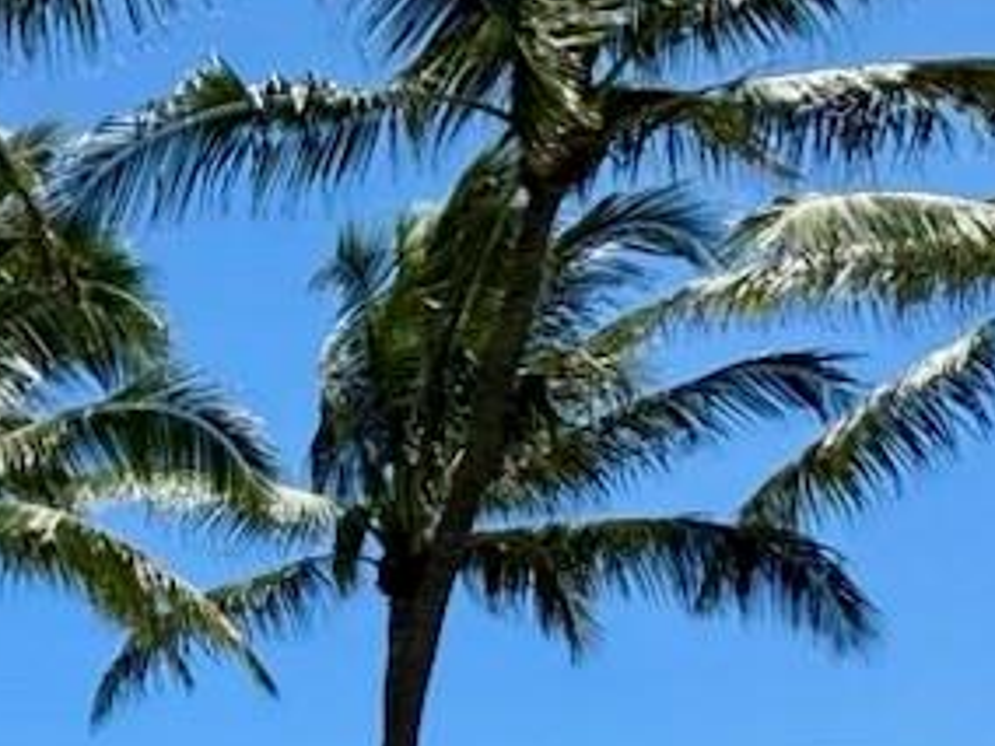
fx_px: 1811
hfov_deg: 19.9
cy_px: 1005
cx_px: -897
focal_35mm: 63
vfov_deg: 20.9
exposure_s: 1/2342
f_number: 2.2
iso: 50
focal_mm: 2.22
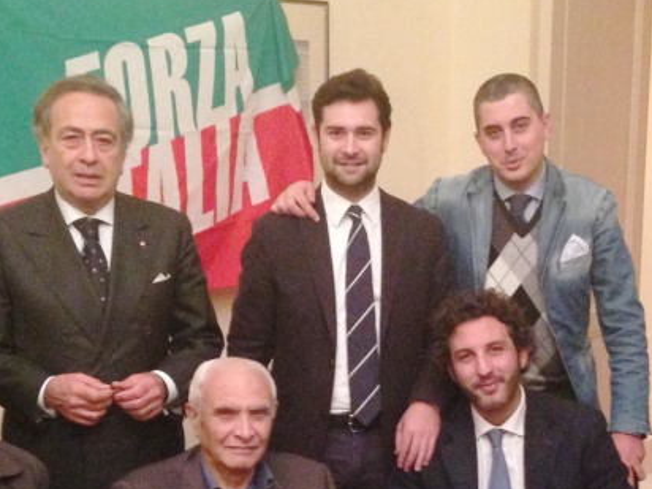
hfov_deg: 23.8
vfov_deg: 17.6
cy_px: 486
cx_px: 404
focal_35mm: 82
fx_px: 1544
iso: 500
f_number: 2.4
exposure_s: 1/15
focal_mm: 4.12
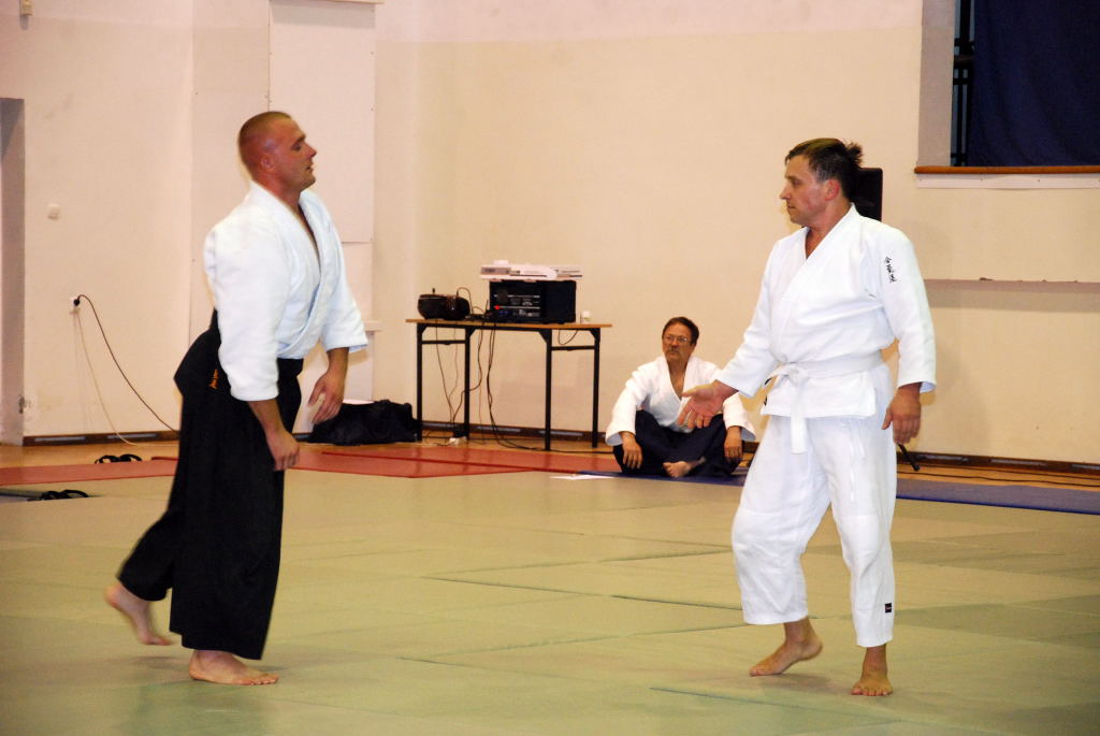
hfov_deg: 15.2
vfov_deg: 10.2
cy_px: 368
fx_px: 4129
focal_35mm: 135
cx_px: 550
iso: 1600
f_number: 5.6
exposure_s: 1/60
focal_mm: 90
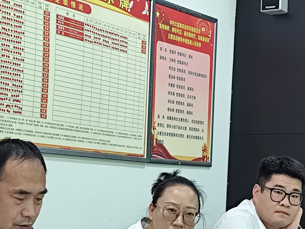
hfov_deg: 19.7
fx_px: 872
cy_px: 236
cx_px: 93
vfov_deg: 14.7
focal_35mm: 99
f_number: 1.65
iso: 640
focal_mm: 6.14
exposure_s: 1/100
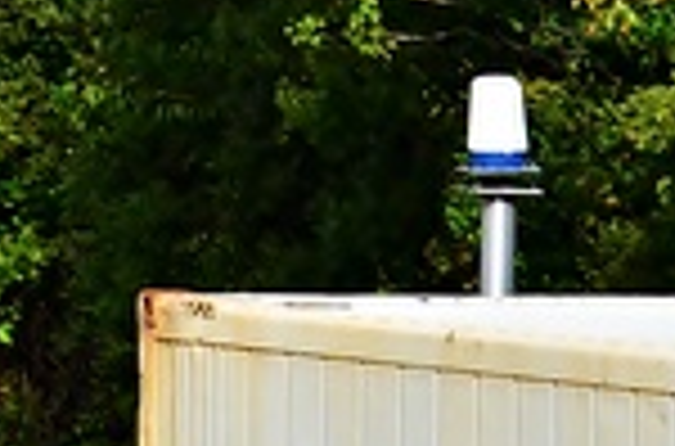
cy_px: 833
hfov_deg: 1.6
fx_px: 24647
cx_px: 1107
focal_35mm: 1319
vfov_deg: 1.0
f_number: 8
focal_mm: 165
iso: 320
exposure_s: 1/640
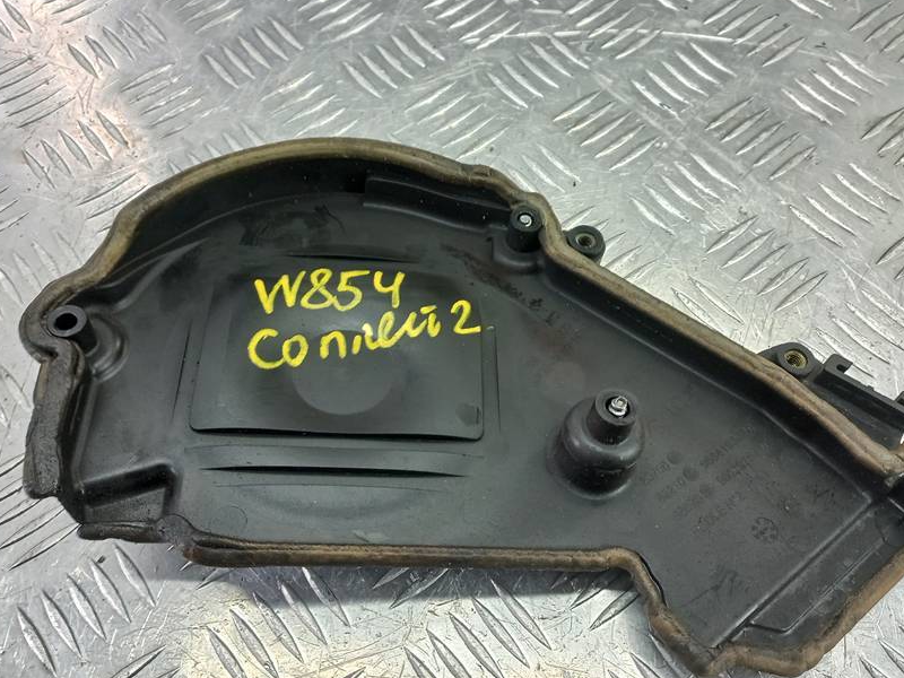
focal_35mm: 32
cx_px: 473
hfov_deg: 56.8
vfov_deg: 44.1
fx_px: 836
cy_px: 382
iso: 100
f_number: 1.8
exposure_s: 1/50
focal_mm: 4.6
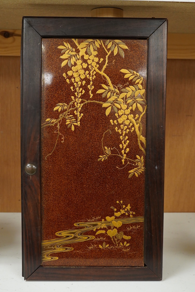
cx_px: 98
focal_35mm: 45
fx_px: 366
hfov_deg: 29.9
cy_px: 146
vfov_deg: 43.6
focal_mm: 30
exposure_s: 1/100
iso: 2500
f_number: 11
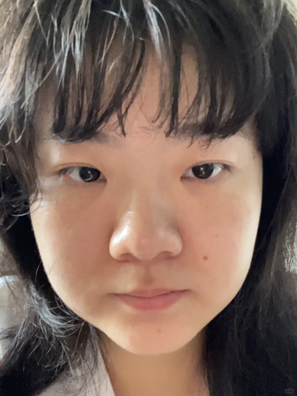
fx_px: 343
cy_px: 198
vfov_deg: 60.0
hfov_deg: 46.8
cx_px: 148
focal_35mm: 30
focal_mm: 2.71
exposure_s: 1/15
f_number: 2.2
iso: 1250
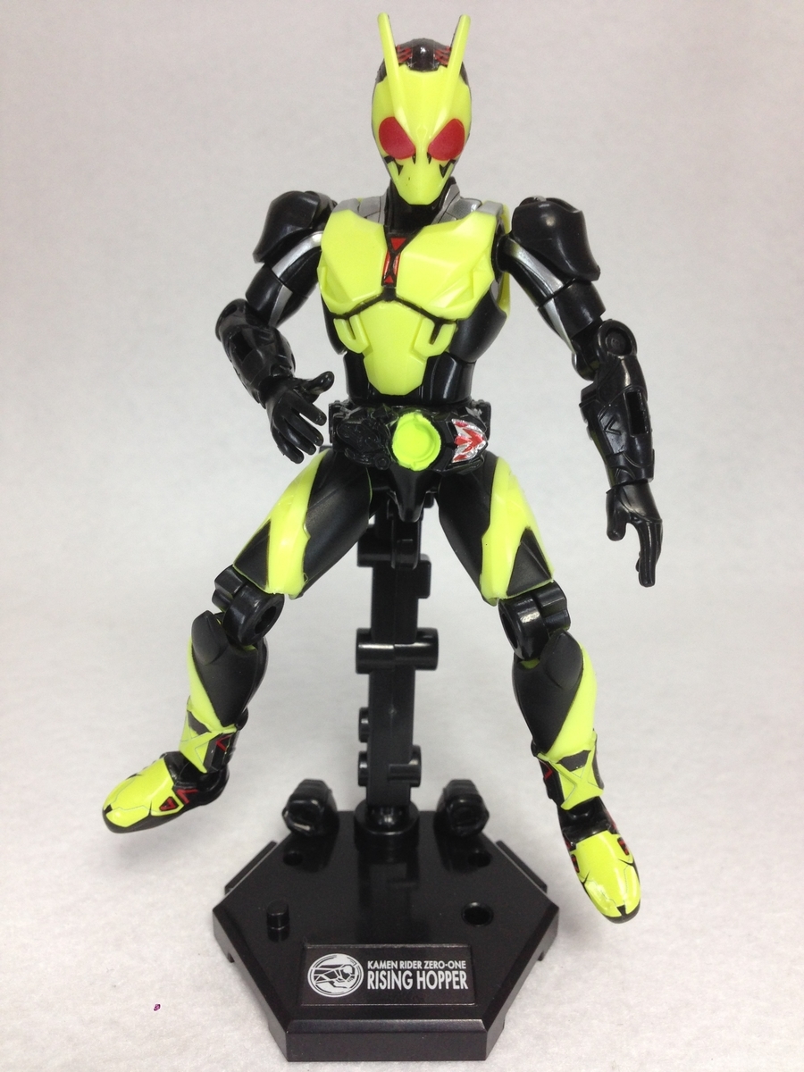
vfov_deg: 55.4
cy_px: 536
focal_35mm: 33
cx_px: 402
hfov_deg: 42.9
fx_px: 1022
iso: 64
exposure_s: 1/20
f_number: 2.4
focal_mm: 4.12
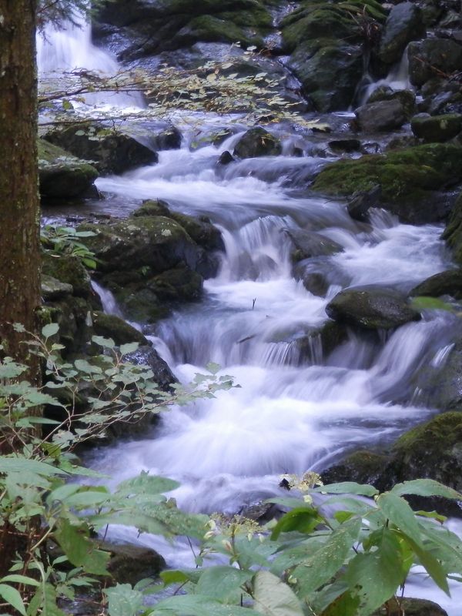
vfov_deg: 26.7
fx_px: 1299
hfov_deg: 20.2
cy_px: 308
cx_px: 231
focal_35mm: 73
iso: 200
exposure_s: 1/4
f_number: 4.5
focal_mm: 13.1
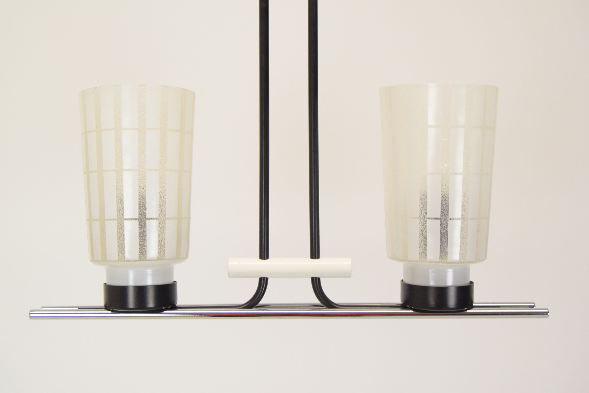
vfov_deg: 28.1
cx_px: 294
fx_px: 786
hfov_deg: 41.1
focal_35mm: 48
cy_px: 196
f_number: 7.1
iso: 1600
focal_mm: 32
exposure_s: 1/200
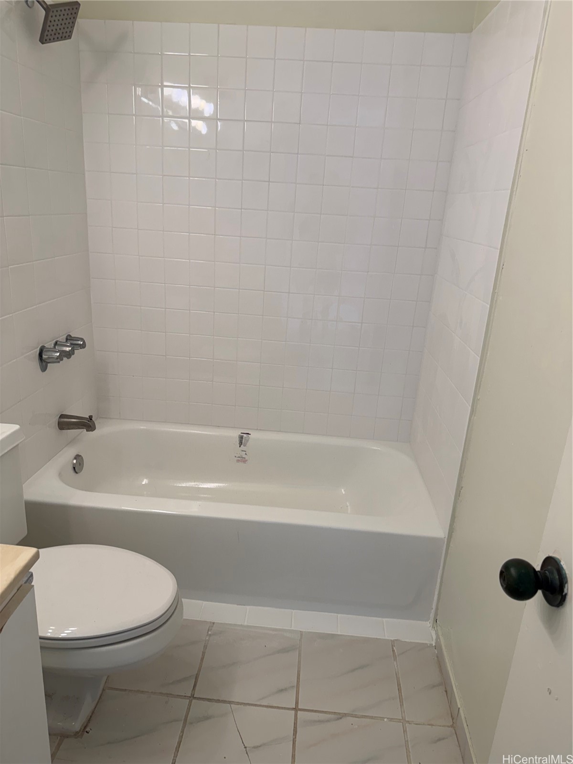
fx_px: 530
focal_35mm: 24
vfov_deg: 71.6
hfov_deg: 56.8
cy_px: 382
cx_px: 286
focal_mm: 6.76
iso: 64
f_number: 1.78
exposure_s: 1/120
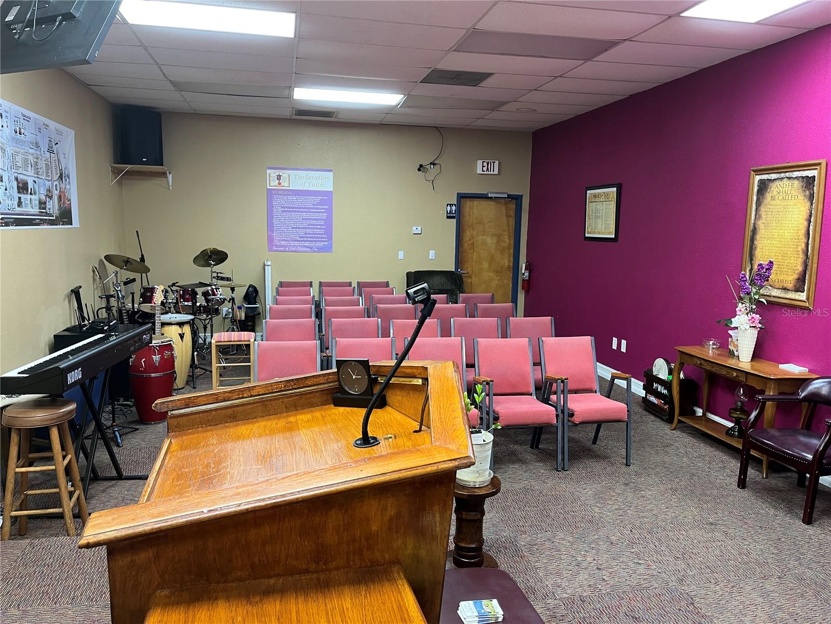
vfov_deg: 53.1
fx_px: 624
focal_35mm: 26
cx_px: 416
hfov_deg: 67.3
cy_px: 312
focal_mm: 5.1
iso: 200
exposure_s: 1/60
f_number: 1.6
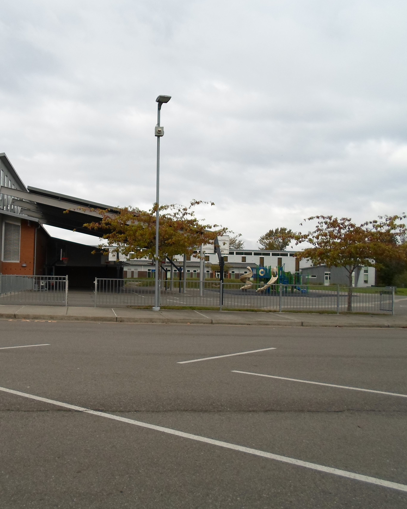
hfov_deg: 44.2
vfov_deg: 54.2
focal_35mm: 33
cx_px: 152
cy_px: 255
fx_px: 497
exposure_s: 1/750
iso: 80
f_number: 2.5
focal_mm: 4.5
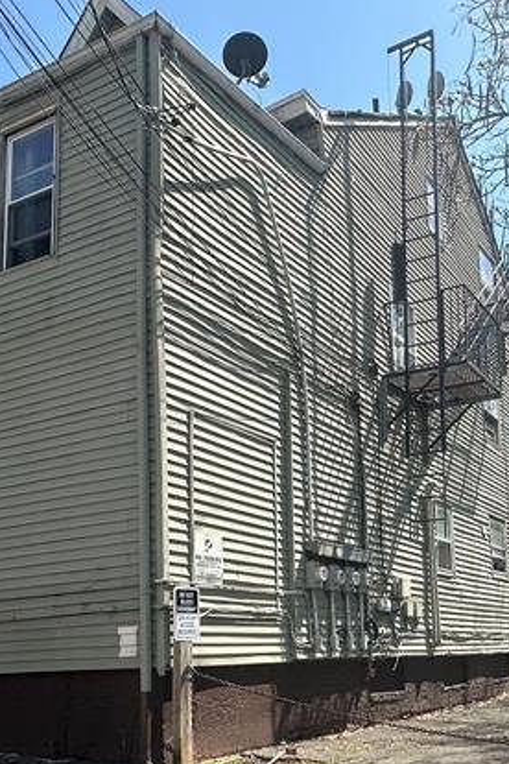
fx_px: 763
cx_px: 439
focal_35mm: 36
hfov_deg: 35.1
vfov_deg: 50.8
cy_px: 576
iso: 40
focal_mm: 2.22
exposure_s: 1/988
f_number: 2.2
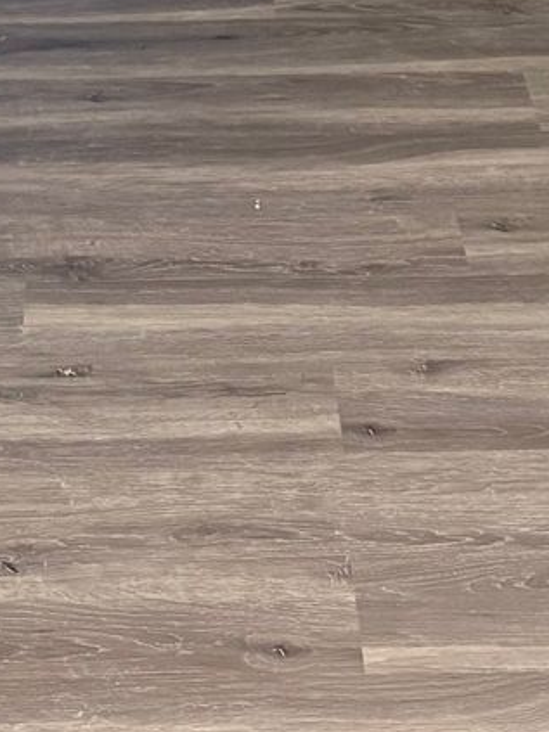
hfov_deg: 12.5
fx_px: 2497
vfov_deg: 15.2
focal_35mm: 118
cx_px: 147
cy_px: -431
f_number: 1.6
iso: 500
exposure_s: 1/40
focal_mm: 5.96
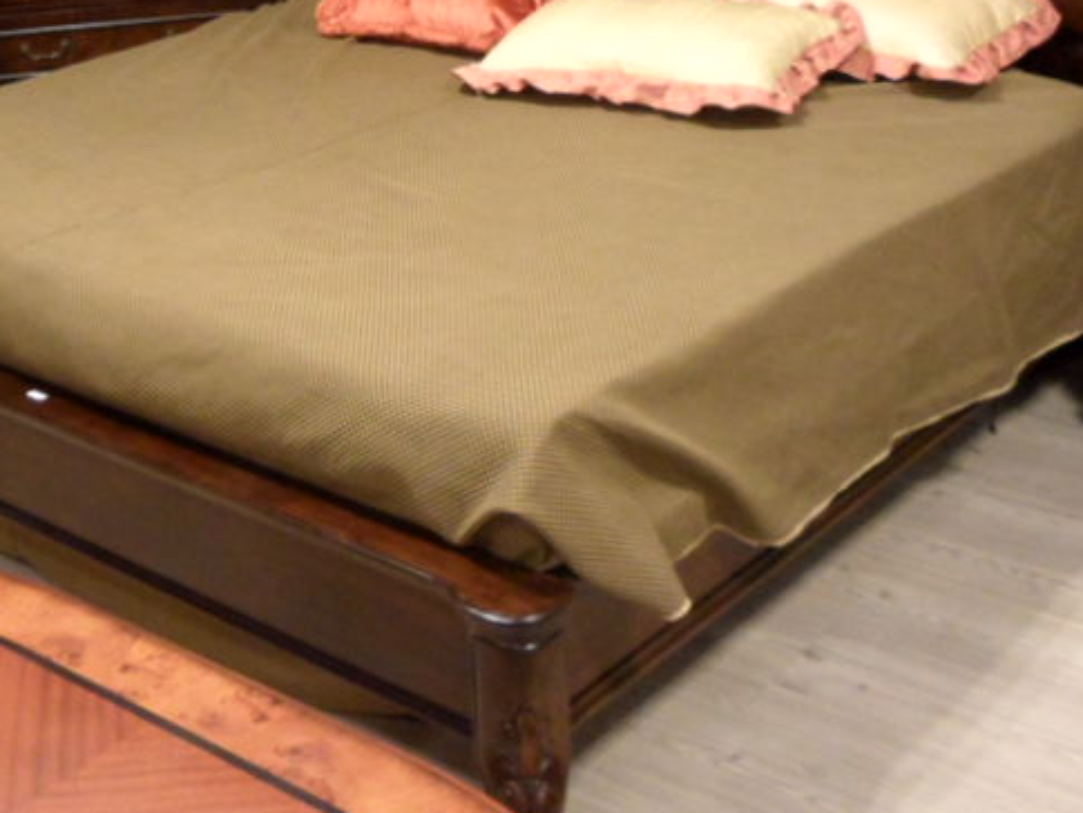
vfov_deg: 25.3
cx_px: 304
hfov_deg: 33.3
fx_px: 1784
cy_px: 168
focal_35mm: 57
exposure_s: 1/8
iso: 400
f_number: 3.5
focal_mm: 4.9
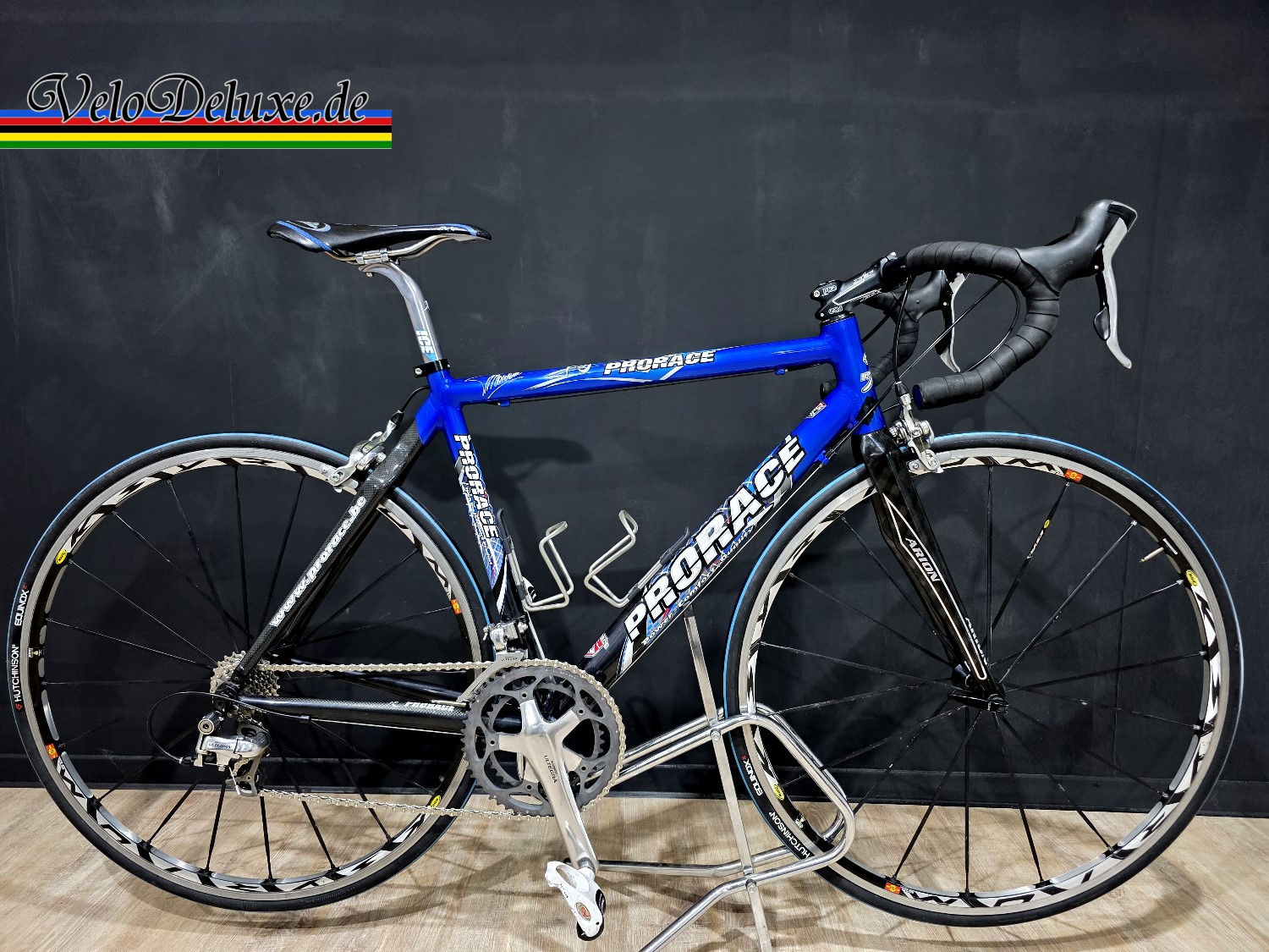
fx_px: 843
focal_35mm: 23
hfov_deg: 73.9
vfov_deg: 58.9
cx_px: 634
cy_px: 476
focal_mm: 6.3
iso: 400
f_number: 1.7
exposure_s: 1/100
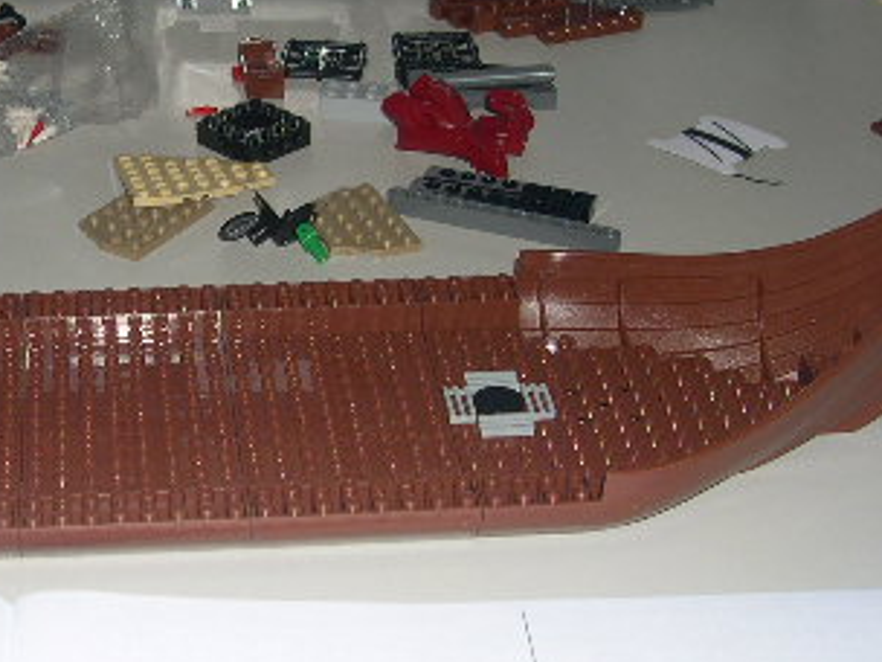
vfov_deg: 18.4
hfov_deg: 23.8
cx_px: 96
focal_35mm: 80
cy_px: 261
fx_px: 2038
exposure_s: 1/60
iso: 100
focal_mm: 8
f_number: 2.8
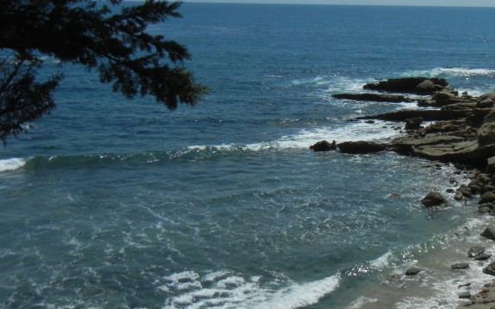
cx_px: 415
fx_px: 769
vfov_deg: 22.8
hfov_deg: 34.3
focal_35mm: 57
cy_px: 159
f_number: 7
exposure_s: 1/1157
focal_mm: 5.4
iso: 160
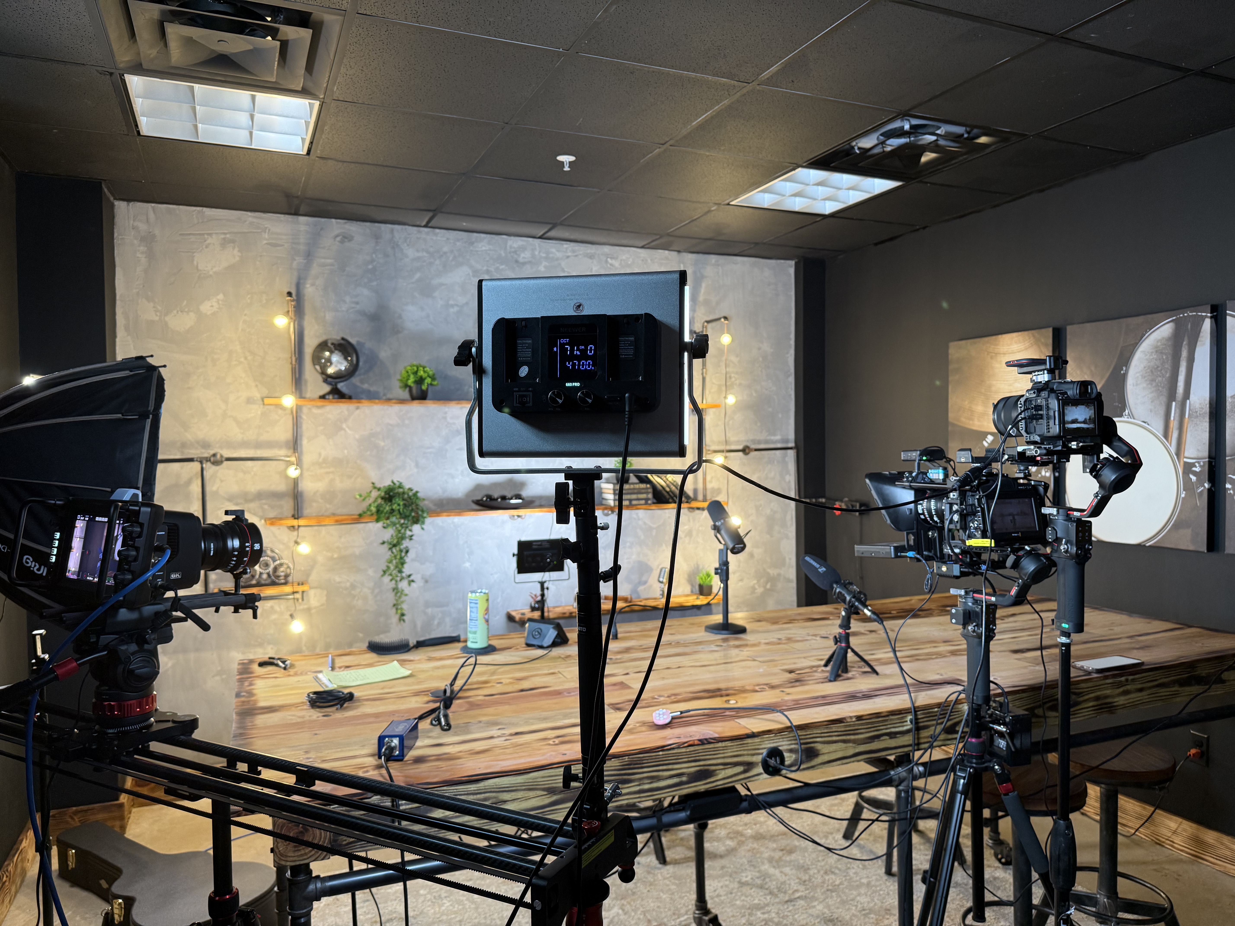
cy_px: 463
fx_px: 856
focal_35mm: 24
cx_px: 618
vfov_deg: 56.8
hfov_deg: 71.6
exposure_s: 1/60
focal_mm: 6.76
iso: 160
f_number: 1.78
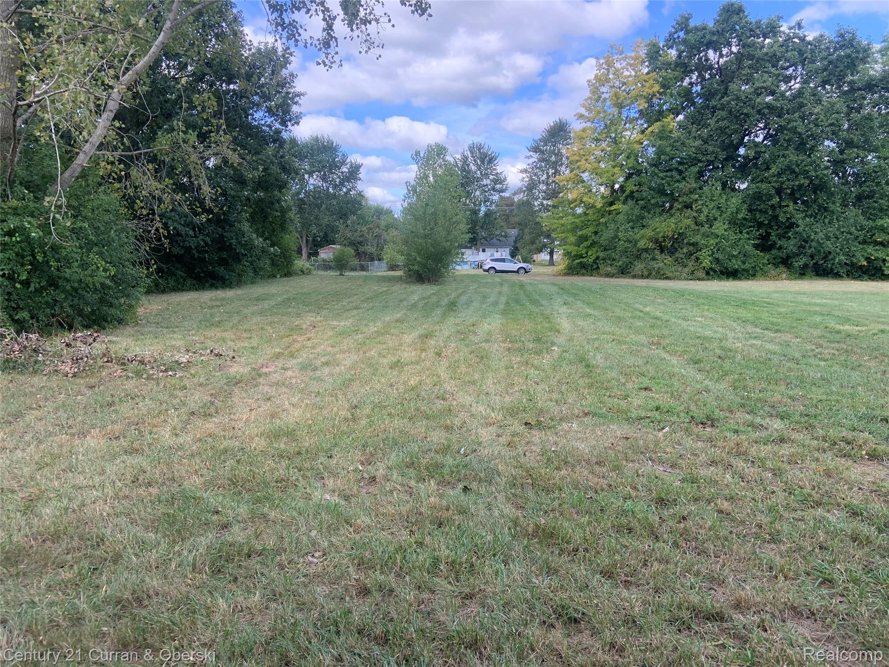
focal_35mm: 26
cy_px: 334
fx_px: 668
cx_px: 444
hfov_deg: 67.3
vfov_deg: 53.1
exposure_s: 1/507
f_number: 1.8
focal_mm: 4.25
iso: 25
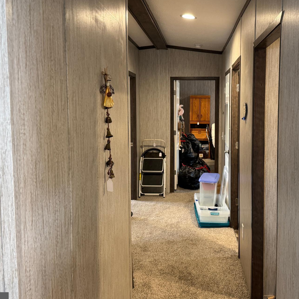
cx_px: 190
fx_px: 332
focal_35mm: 34
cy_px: 132
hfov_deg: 47.9
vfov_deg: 48.3
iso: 250
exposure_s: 1/60
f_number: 1.78
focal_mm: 6.76
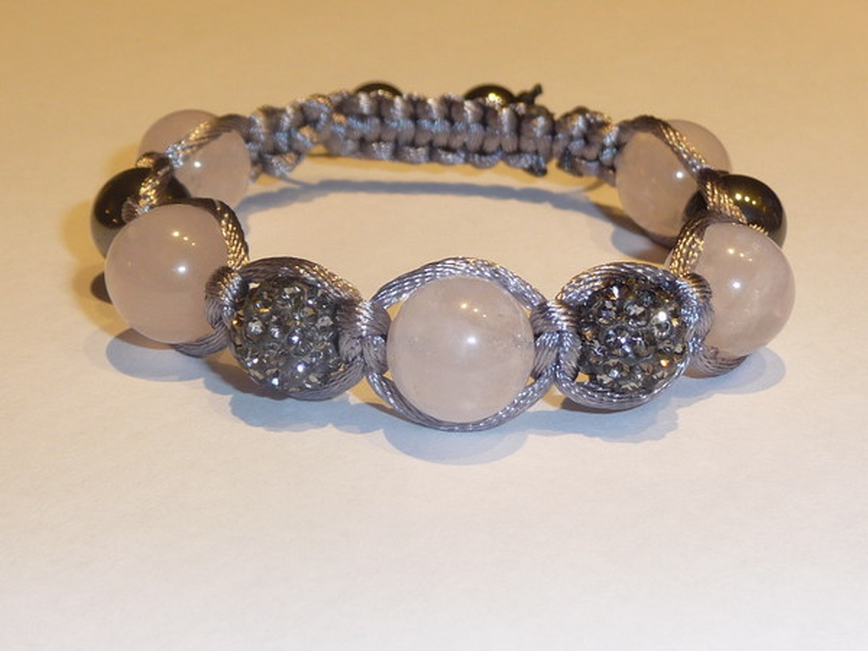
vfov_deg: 24.4
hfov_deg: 32.2
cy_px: 326
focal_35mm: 60
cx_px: 434
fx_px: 1505
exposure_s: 1/30
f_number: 3.7
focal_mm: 6
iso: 100
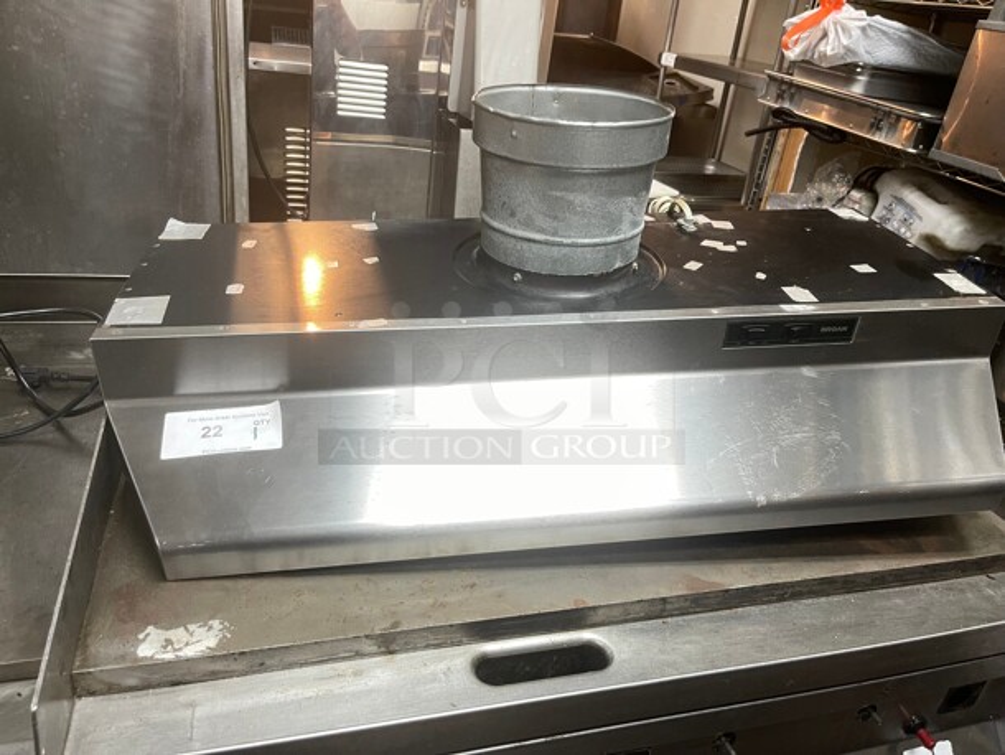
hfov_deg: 67.3
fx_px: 755
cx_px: 502
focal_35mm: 26
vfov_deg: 53.1
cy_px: 378
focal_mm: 5.1
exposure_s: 1/60
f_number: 1.6
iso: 100
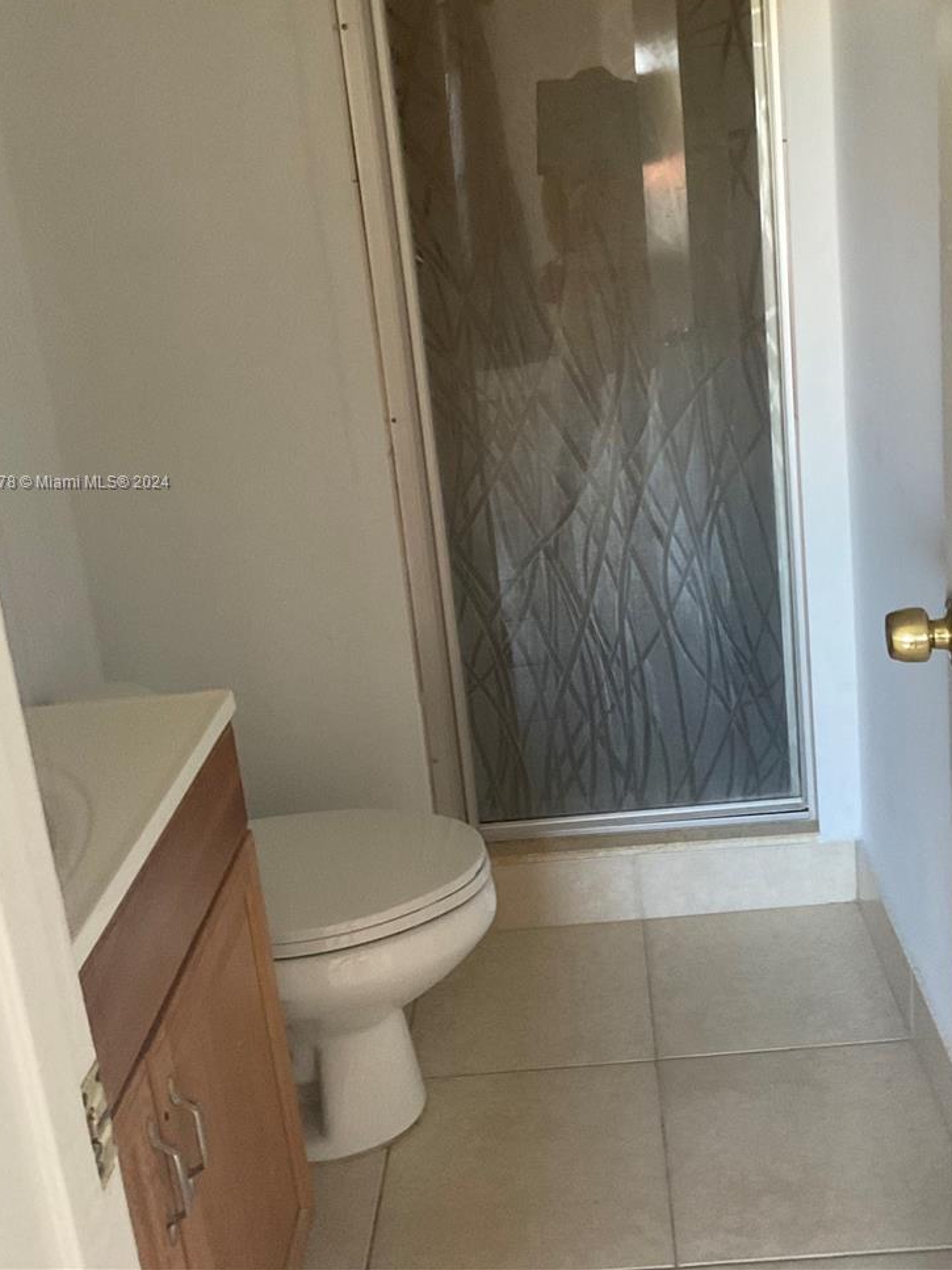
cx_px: 520
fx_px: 1320
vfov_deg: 50.9
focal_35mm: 36
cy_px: 483
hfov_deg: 39.6
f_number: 1.8
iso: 250
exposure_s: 1/60
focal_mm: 3
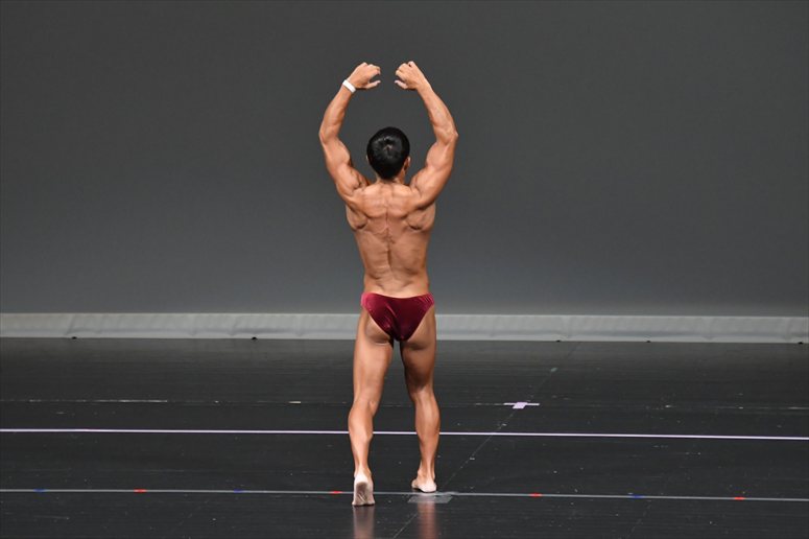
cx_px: 404
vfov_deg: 4.8
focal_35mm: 285
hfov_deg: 7.2
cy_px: 270
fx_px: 6402
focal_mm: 190
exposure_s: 1/400
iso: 4000
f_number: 5.6
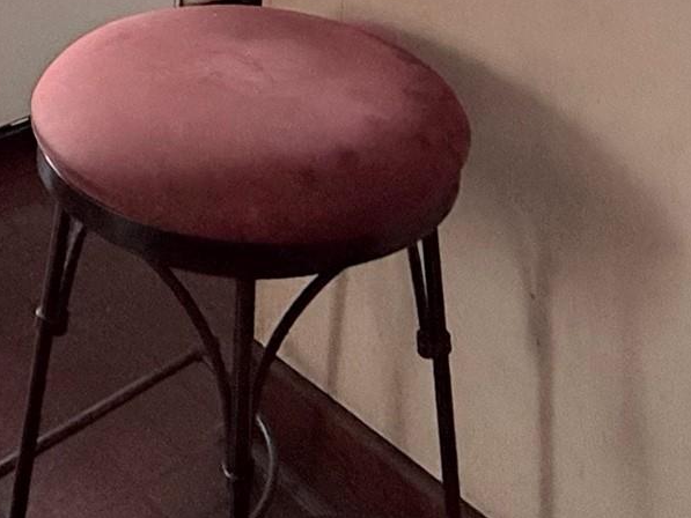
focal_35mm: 48
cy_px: -276
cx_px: -80
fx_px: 958
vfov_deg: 23.6
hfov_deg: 34.0
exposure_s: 1/120
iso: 400
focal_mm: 2.22
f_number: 2.2
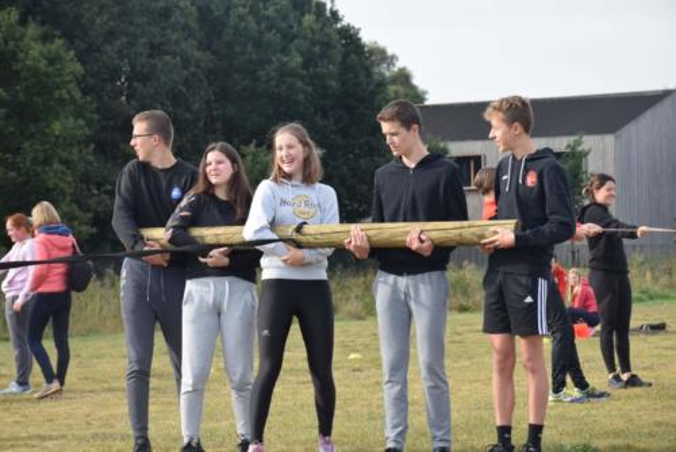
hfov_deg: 19.4
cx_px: 338
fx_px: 1973
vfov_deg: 13.1
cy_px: 226
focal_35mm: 105
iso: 250
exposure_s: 1/250
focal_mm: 70
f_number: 8
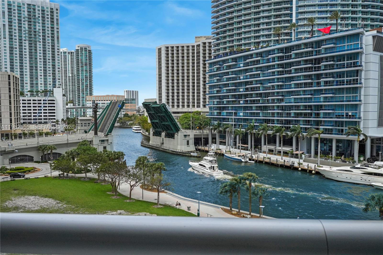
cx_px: 192
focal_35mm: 30
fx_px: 319
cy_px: 128
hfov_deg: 61.9
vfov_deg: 43.6
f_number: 6.3
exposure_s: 1/8000
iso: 640
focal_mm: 20
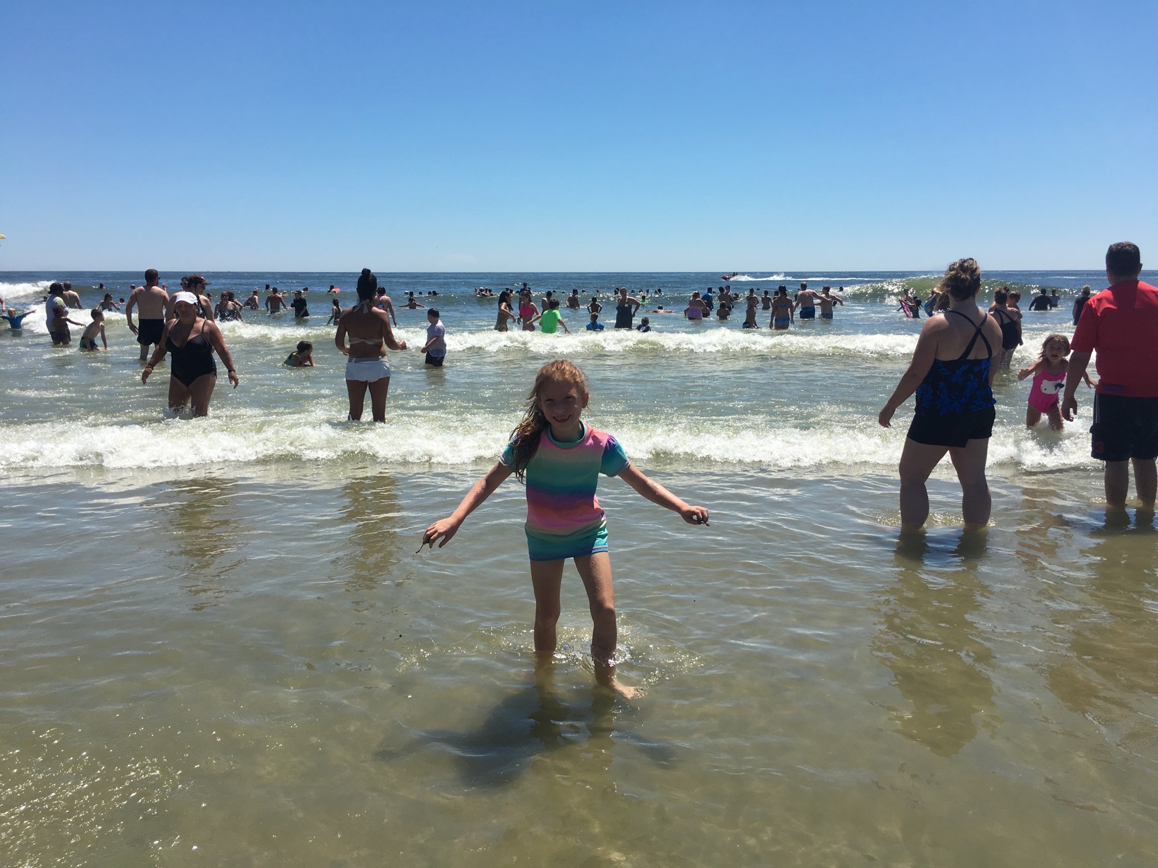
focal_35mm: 29
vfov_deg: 48.2
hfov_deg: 61.7
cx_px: 579
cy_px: 434
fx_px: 970
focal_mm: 4.15
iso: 25
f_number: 2.2
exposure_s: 1/2481
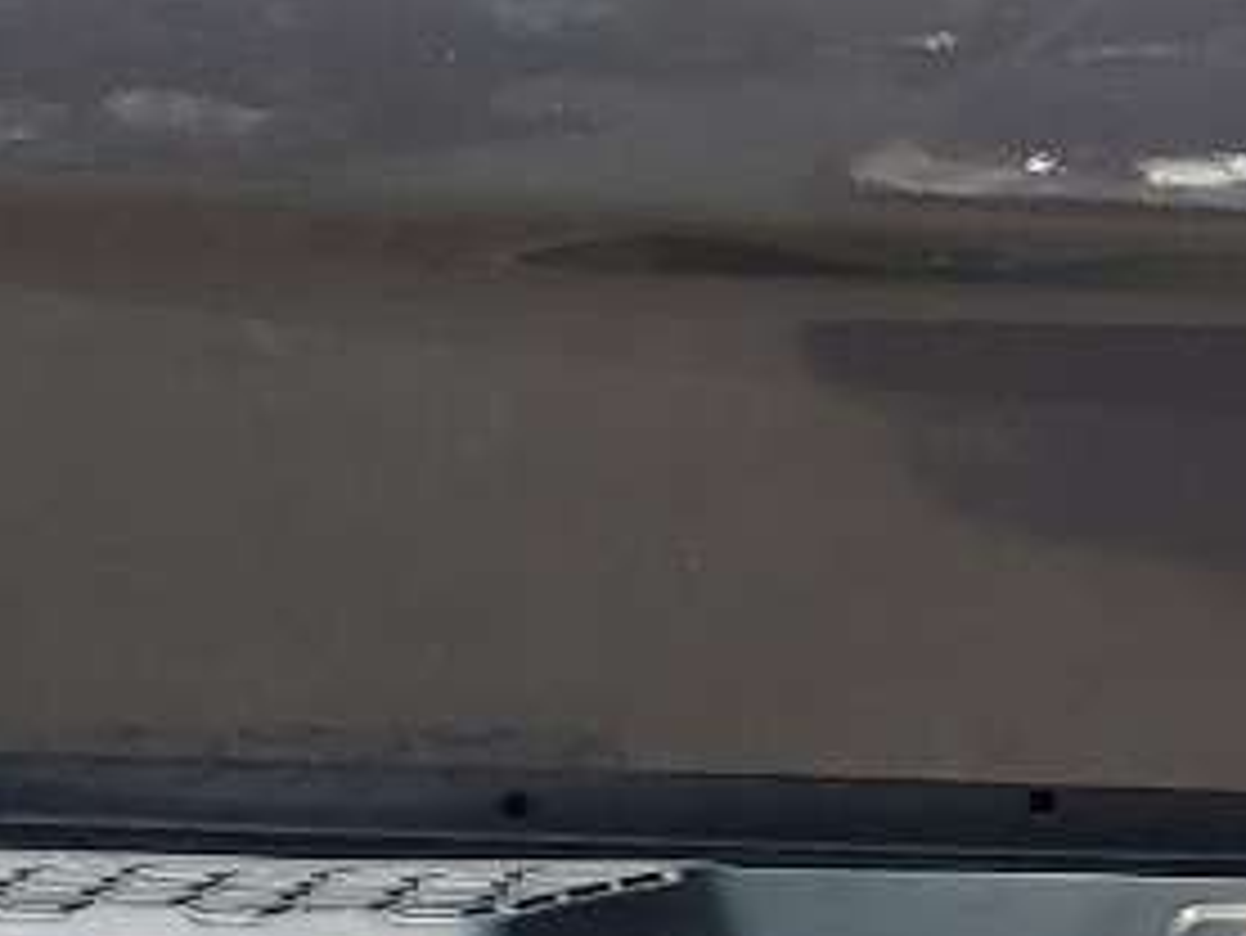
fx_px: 5402
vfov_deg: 9.9
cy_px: 464
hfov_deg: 12.7
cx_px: 1606
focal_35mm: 150
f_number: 1.5
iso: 50
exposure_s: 1/1000
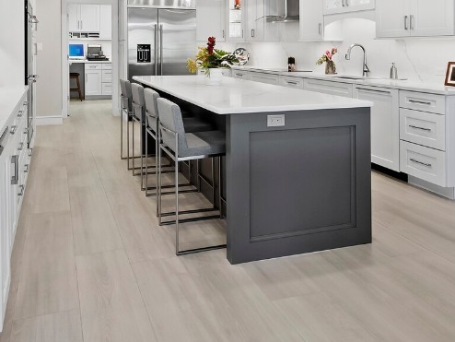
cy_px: 44
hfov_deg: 61.2
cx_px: 185
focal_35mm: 29
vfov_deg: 44.6
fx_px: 381
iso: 400
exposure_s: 1/2.5
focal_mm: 7
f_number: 11
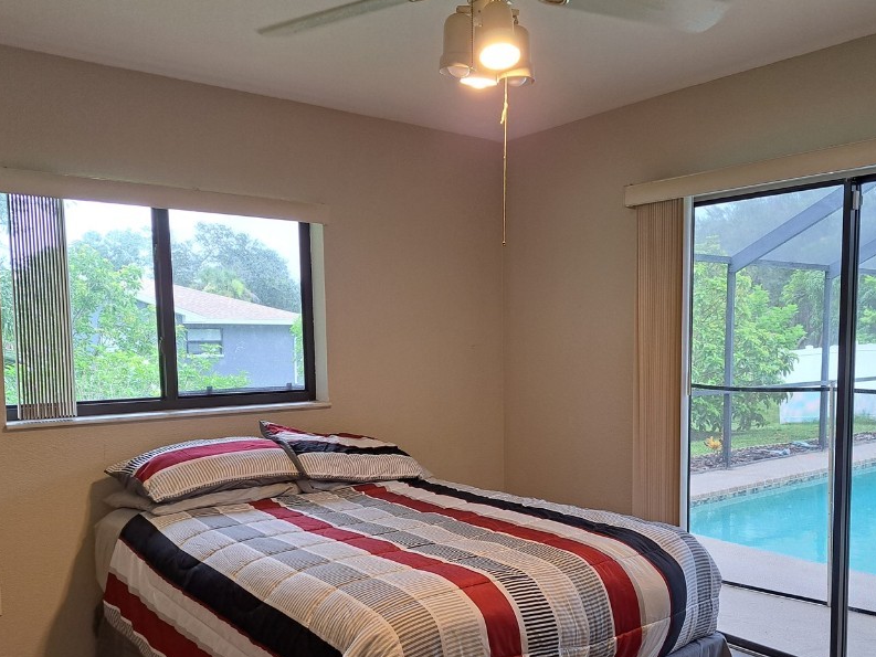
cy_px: 406
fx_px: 785
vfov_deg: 45.1
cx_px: 484
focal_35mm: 31
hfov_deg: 58.2
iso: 64
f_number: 1.8
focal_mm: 5.23
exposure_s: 1/60
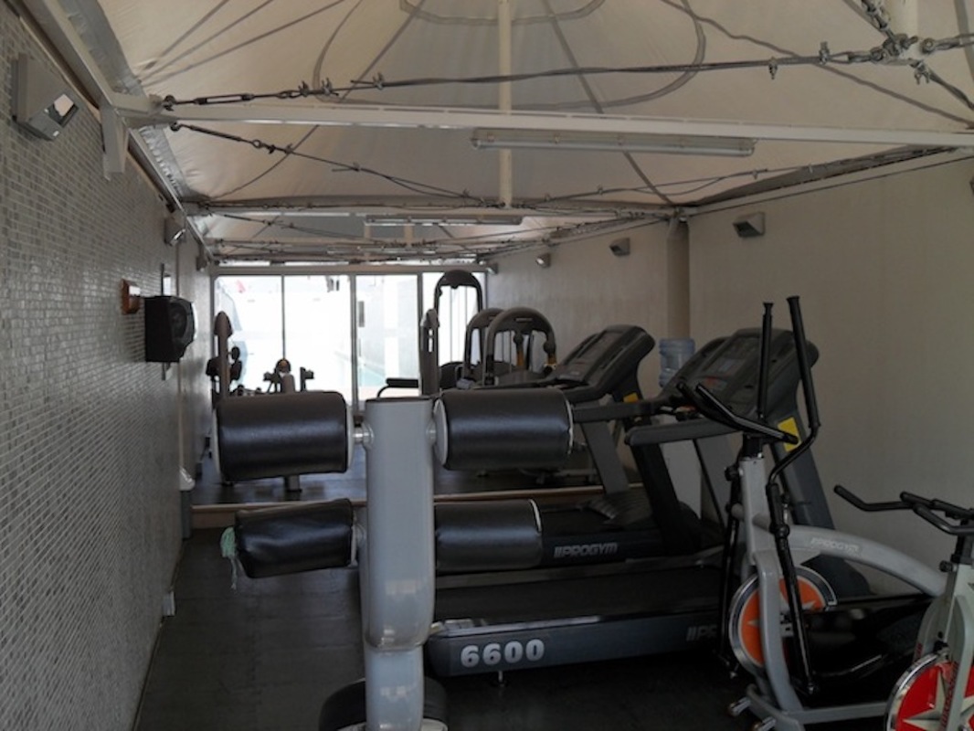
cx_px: 487
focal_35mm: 35
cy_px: 366
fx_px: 985
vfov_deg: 40.7
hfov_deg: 52.6
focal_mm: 6.2
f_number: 2.8
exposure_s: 1/350
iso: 100
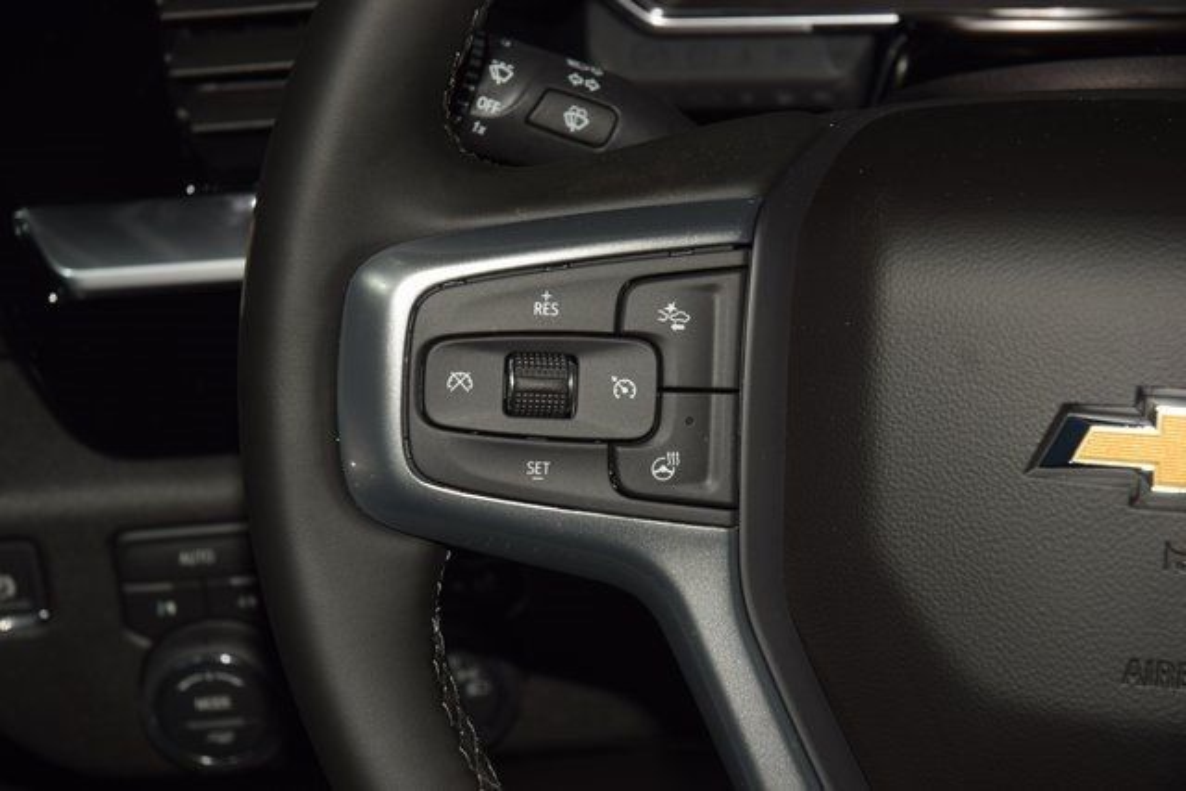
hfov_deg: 19.5
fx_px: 3460
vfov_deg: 13.0
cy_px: 396
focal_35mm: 105
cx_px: 593
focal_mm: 70
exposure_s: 1/125
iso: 100
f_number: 8
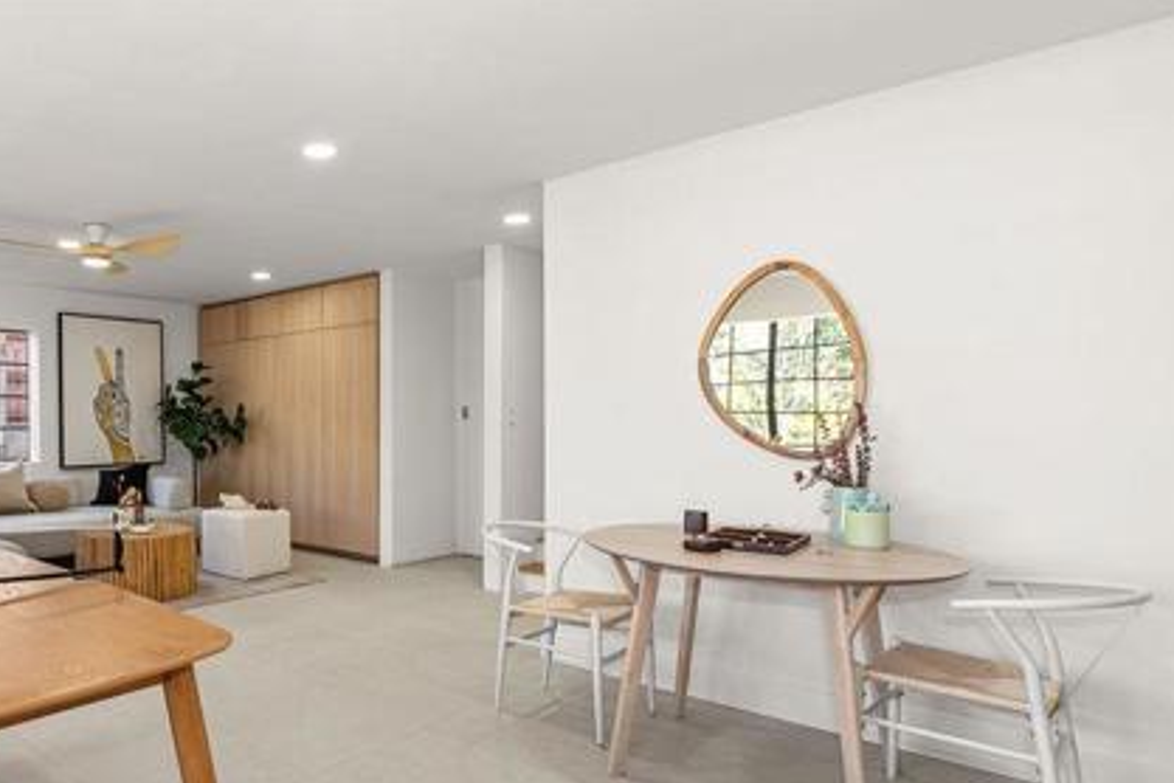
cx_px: 293
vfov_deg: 55.0
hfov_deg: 70.9
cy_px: 439
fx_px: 750
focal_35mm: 23
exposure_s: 1/6
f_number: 6.3
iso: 100
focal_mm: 15
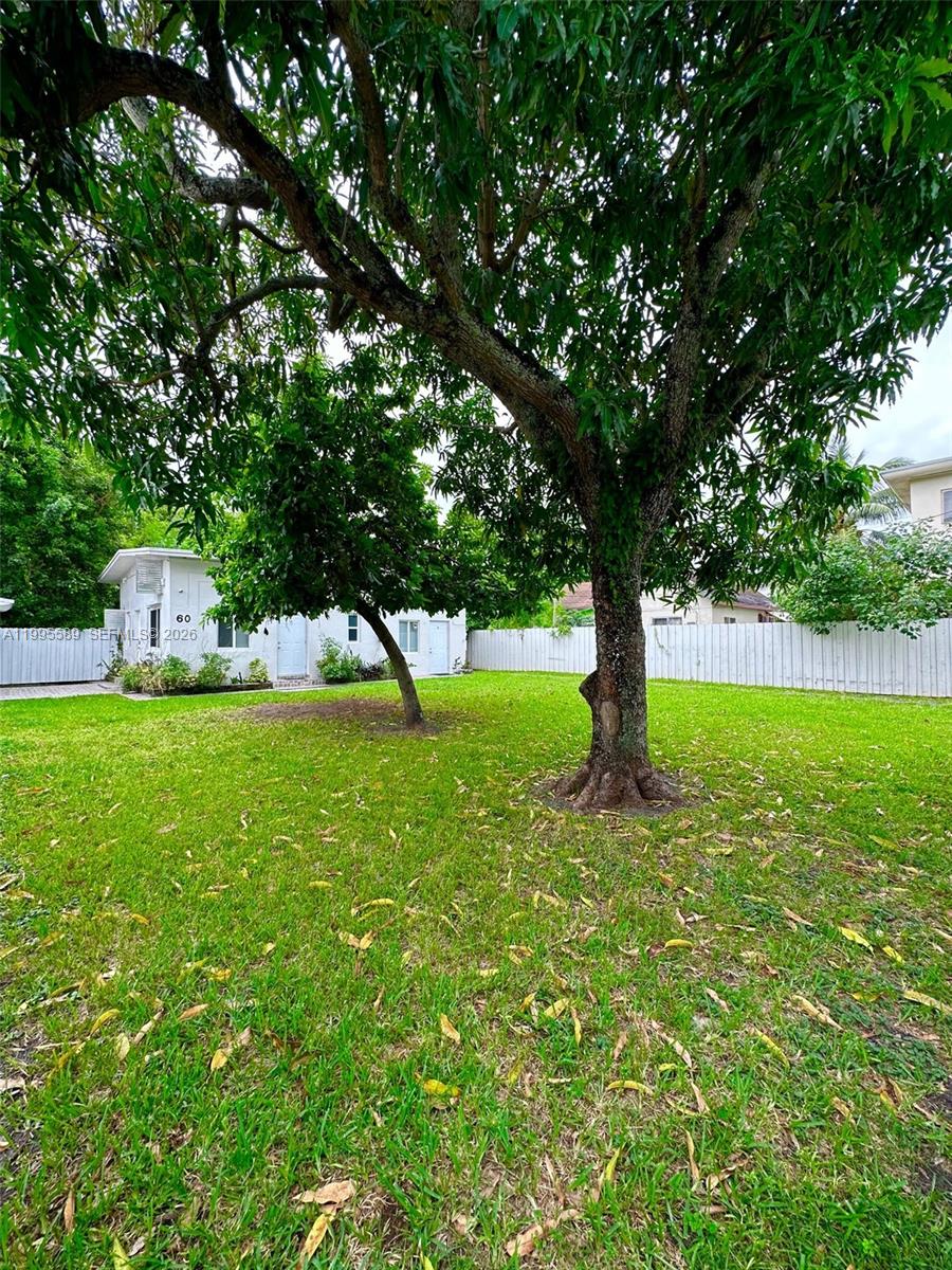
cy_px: 635
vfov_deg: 102.1
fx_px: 513
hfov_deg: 85.7
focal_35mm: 14
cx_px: 476
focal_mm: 2.22
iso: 40
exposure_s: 1/227
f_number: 2.2
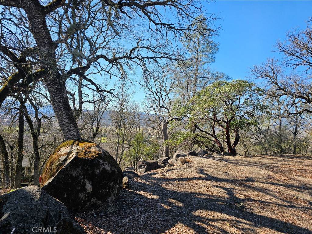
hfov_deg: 73.9
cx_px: 156
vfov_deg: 58.9
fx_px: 207
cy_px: 117
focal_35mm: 23
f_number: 1.7
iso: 10
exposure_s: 1/390
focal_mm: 6.3
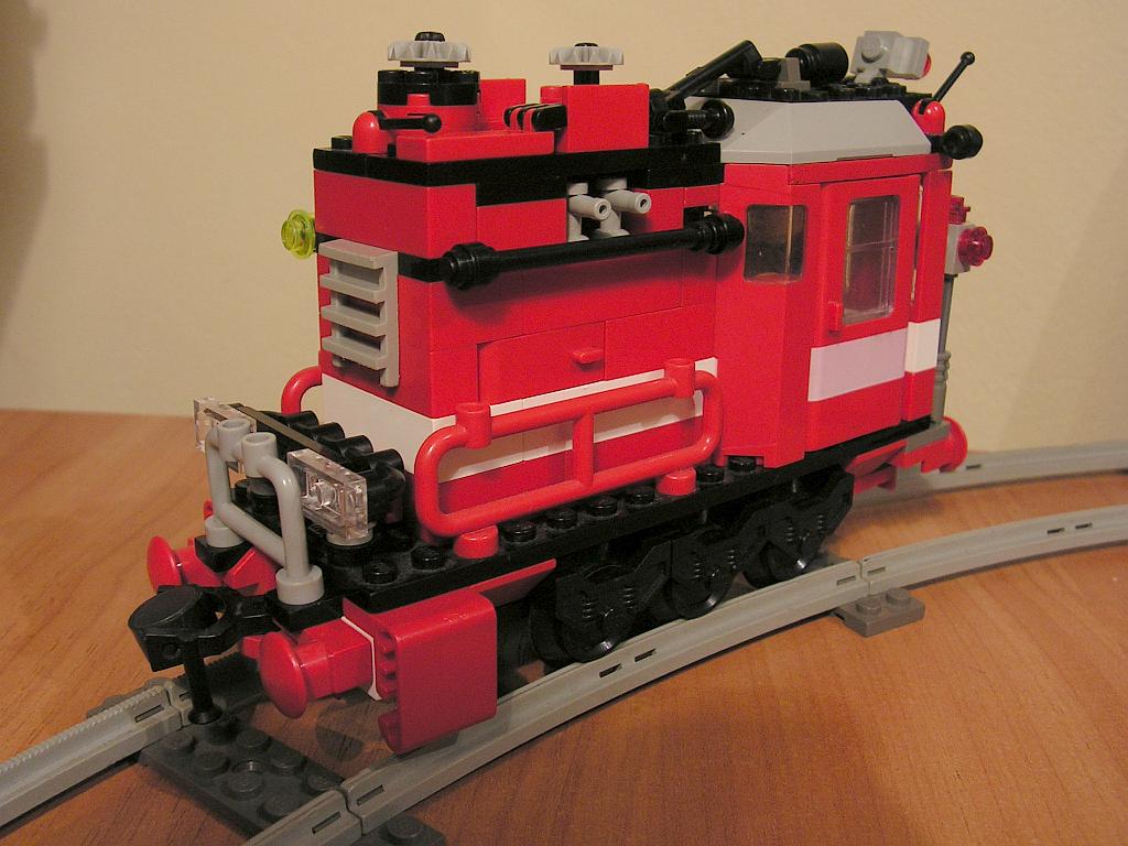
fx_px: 1173
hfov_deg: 51.4
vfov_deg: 39.7
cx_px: 564
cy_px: 423
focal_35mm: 36
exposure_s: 1/4
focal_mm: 6
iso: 100
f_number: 3.2
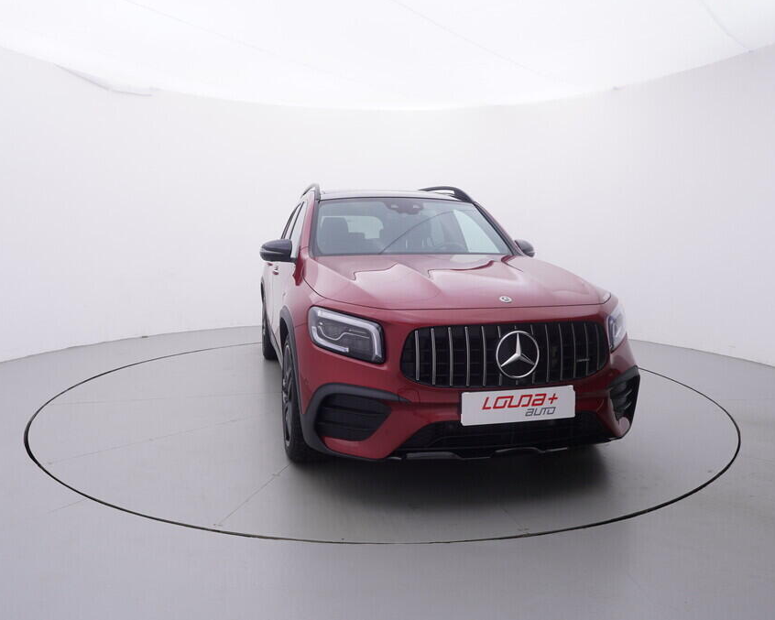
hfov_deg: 66.9
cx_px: 377
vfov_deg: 55.7
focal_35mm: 26
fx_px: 587
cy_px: 310
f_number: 5
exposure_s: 1/80
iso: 200
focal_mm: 15
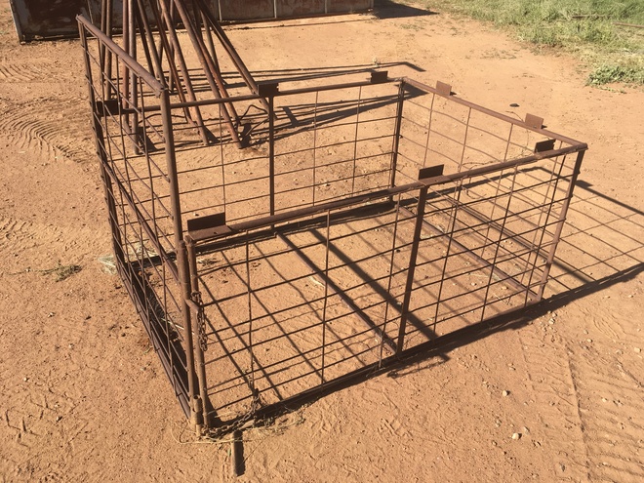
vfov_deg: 48.2
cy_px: 242
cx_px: 322
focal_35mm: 29
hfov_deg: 61.7
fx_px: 540
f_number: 2.2
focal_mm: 4.15
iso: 25
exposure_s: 1/1131
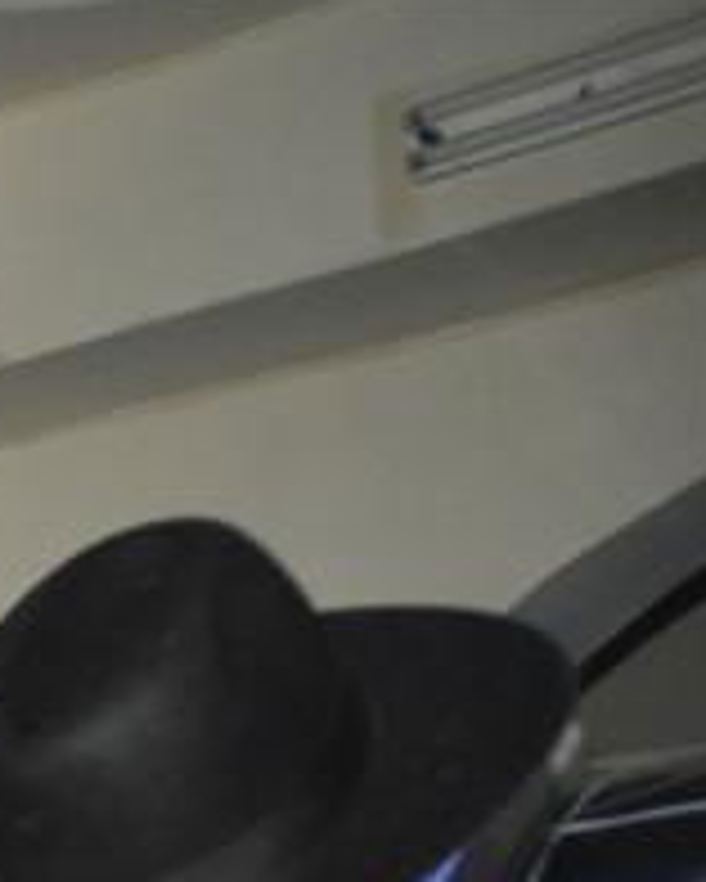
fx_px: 3445
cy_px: 1512
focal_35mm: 132
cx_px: -1578
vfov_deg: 13.3
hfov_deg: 8.9
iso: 800
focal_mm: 18
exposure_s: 1/60
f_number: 4
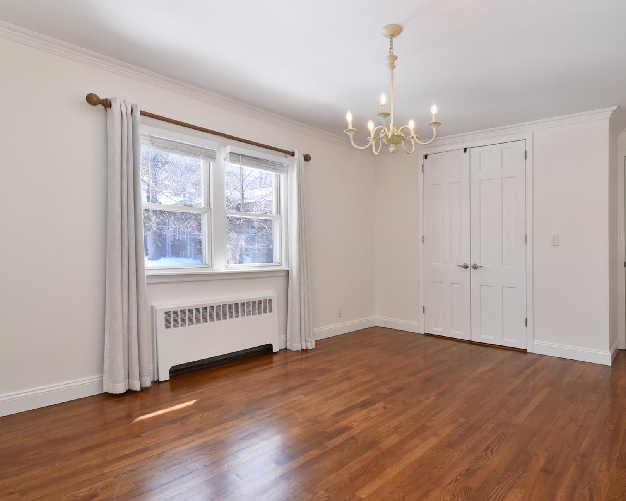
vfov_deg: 69.2
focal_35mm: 20
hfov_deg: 80.9
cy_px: 240
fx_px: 363
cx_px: 364
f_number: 11
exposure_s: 1/60
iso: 640
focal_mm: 11
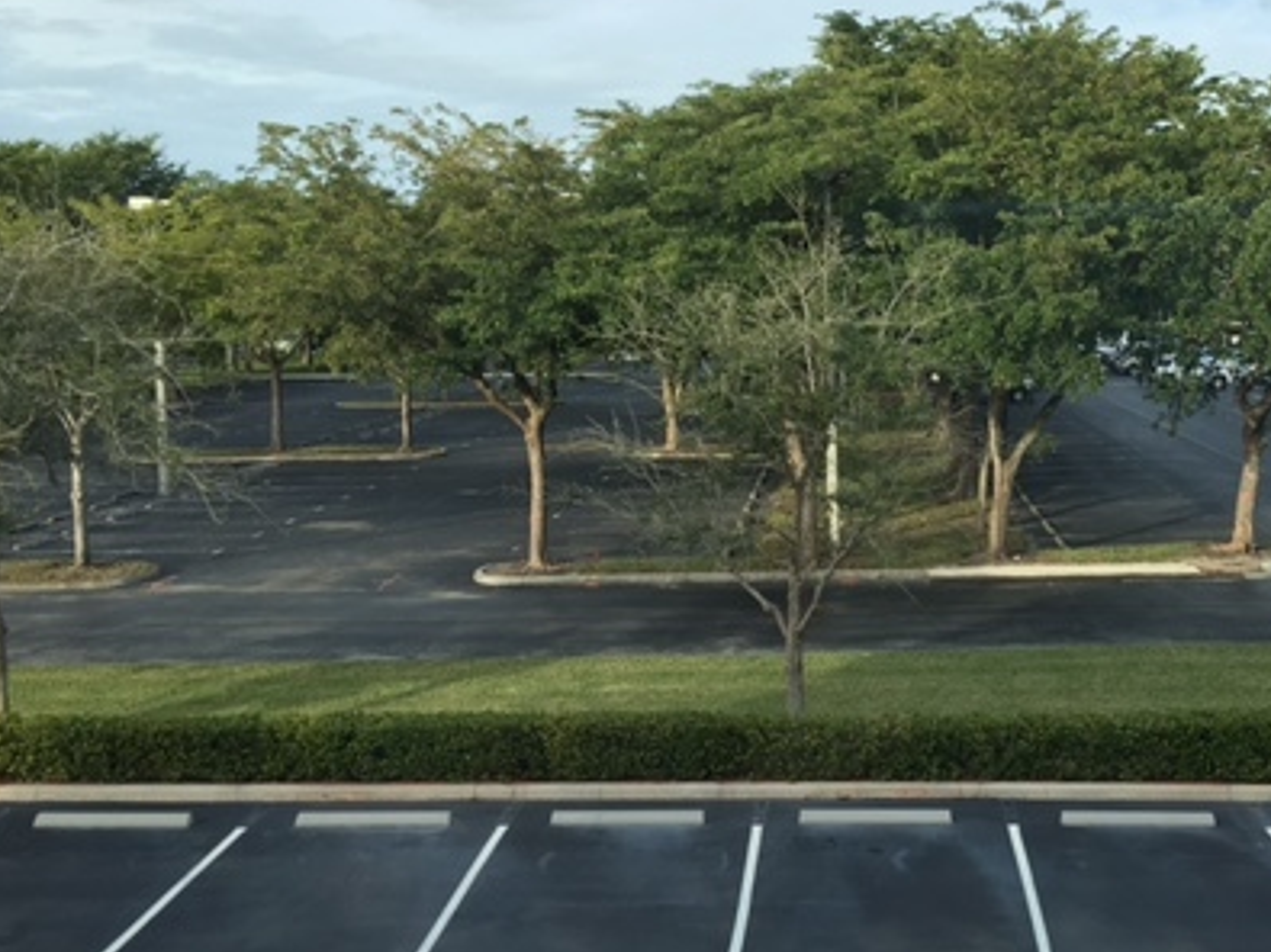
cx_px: 859
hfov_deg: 39.9
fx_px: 1725
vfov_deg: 30.8
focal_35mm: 47
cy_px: 415
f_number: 2.2
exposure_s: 1/252
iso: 25
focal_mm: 4.15
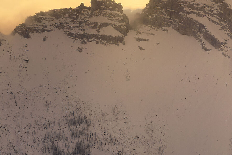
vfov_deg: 12.3
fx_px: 715
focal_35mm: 111
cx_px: -35
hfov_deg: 17.7
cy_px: 32
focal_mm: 27
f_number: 16
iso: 800
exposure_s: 1/900
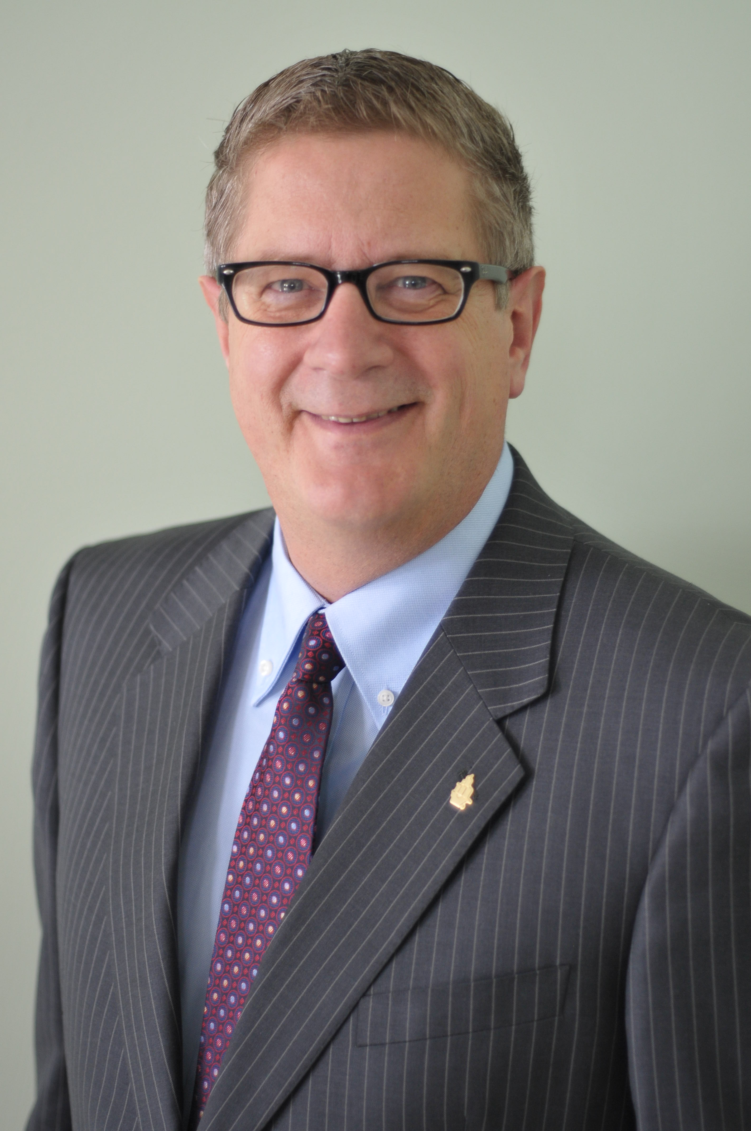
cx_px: 376
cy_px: 566
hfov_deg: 18.1
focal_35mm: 75
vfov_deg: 27.0
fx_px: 2353
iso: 400
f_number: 1.8
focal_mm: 50
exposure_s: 1/50
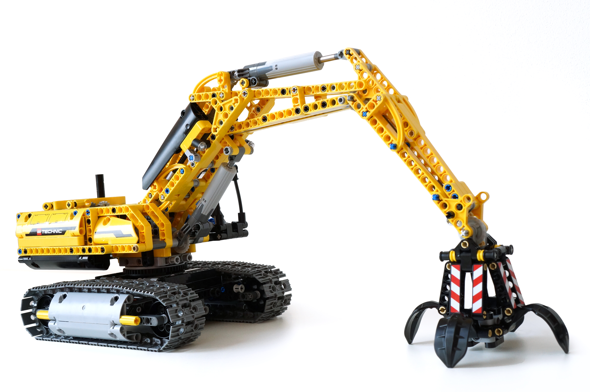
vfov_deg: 28.9
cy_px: 196
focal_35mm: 46
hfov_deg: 42.4
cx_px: 295
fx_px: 761
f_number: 9
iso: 800
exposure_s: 1/20
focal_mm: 31
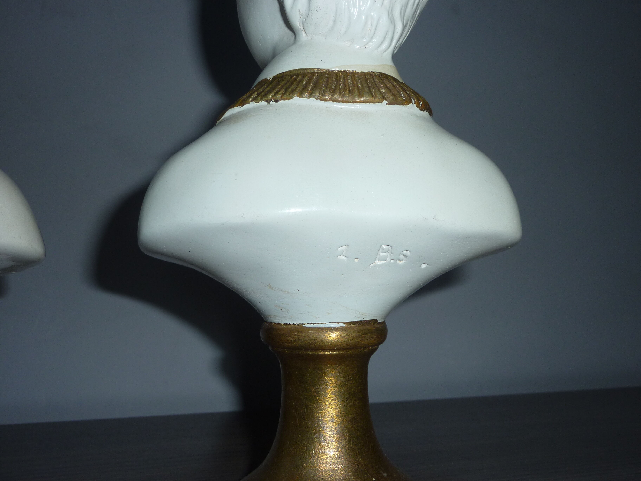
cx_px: 320
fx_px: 648
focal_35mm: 35
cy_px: 240
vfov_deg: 40.7
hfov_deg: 52.6
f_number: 4
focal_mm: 5.7
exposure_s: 1/60
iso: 100
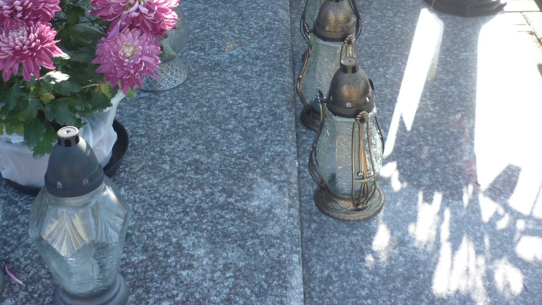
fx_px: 848
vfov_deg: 19.6
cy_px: -21
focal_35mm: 59
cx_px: 256
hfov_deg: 35.4
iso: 80
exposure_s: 1/160
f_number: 2.8
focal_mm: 5.5
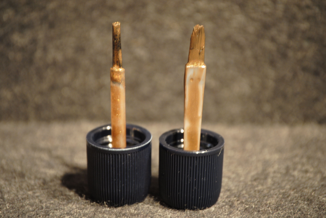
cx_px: 163
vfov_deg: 5.6
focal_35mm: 248
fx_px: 2244
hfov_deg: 8.3
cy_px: 109
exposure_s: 1/8
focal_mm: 165
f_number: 5.3
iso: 400
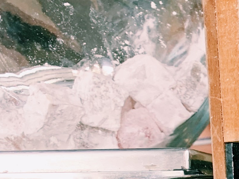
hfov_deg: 12.3
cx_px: 542
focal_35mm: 132
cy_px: 332
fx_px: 912
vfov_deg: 10.5
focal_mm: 4.25
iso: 64
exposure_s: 1/121
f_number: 1.8
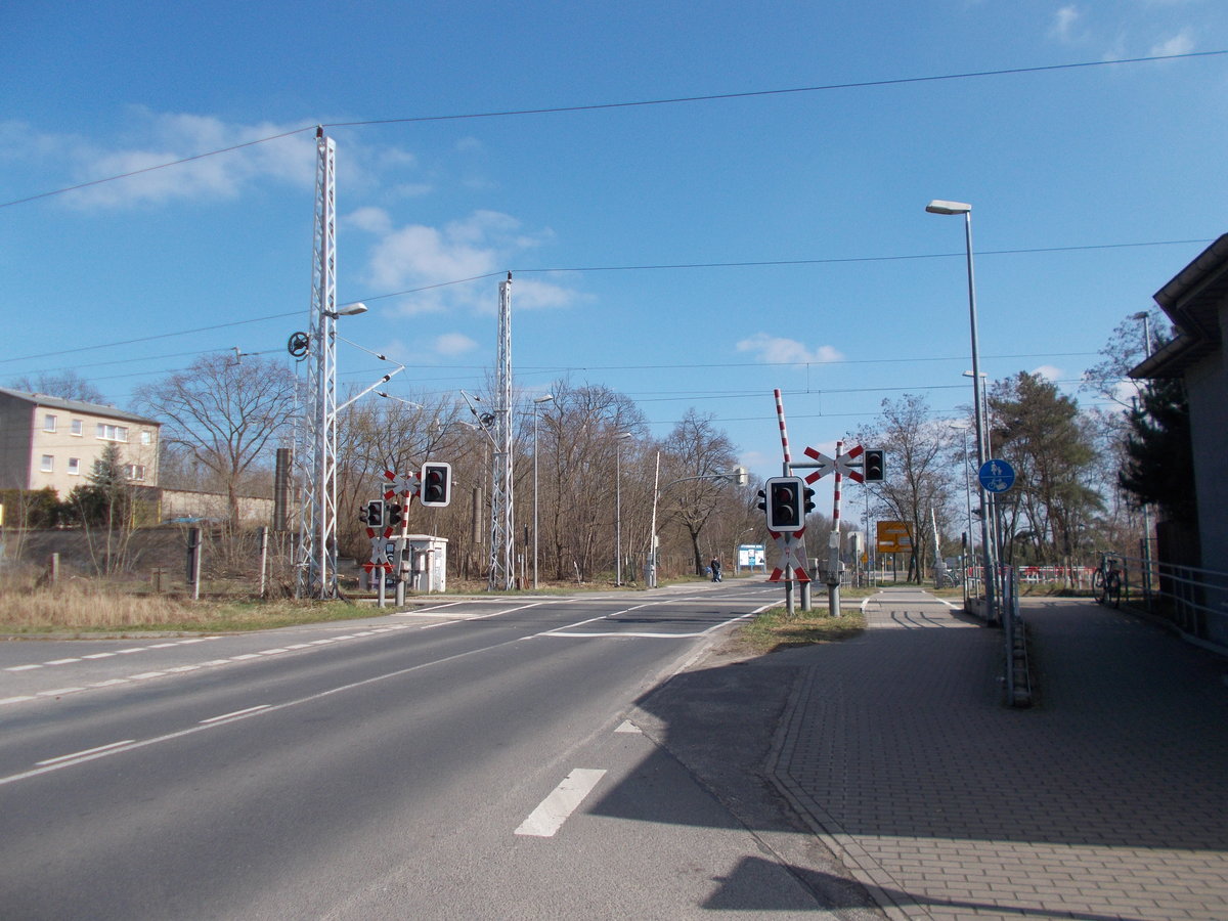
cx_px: 614
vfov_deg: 53.1
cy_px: 460
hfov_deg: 67.3
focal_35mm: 26
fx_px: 922
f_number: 8
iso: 80
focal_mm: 4.6
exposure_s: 1/160
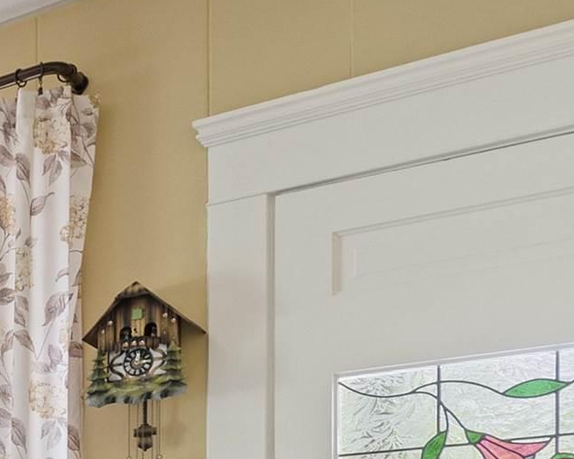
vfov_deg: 20.1
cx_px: -555
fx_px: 1155
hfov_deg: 18.7
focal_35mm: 68
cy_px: 639
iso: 320
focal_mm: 15
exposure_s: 1/2.5
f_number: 6.3
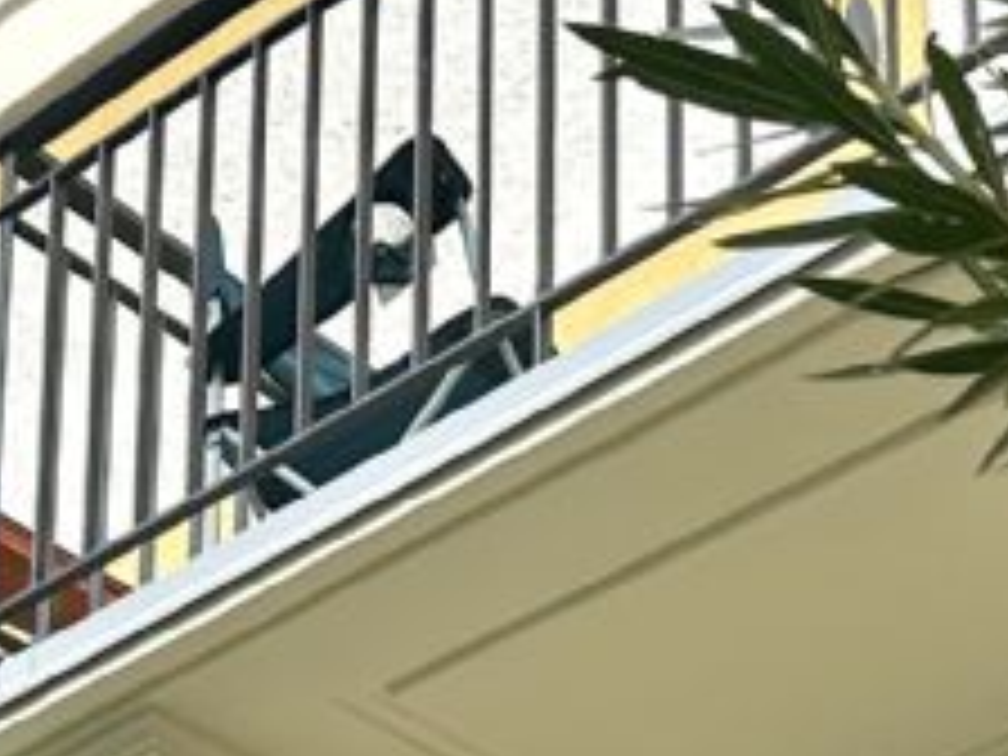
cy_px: 1271
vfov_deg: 10.2
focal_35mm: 139
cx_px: 220
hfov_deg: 14.1
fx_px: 4048
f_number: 1.78
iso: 80
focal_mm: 6.86
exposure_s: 1/1639
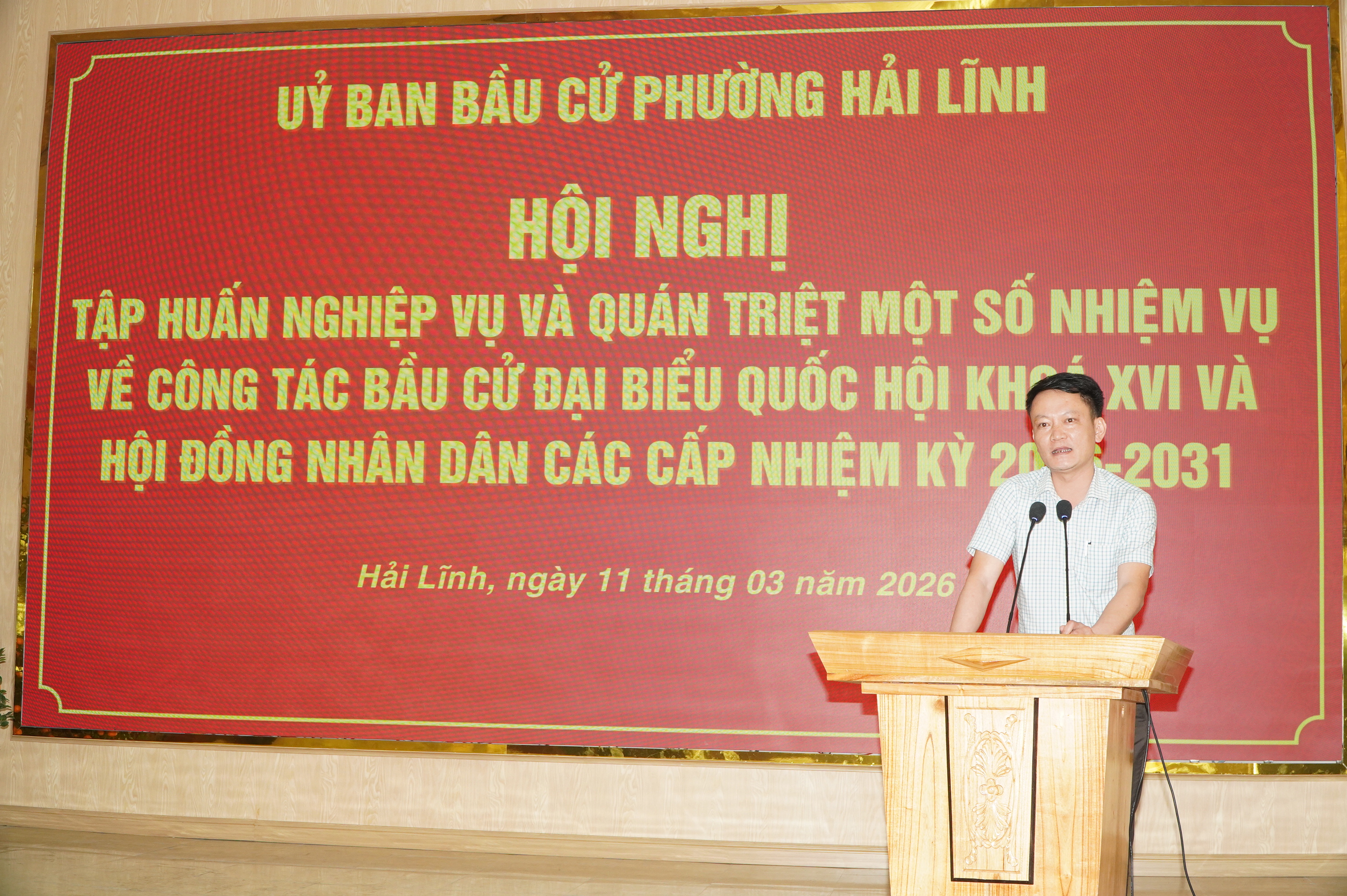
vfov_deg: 30.8
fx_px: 1626
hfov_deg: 45.0
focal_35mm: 44
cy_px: 448
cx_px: 674
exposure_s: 1/160
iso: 1250
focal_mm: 29
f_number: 5.6
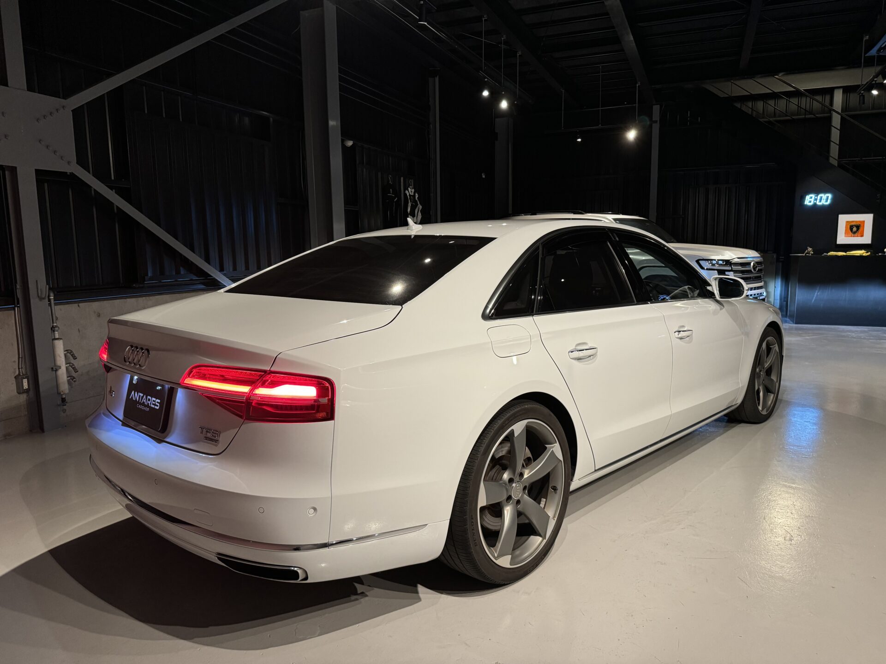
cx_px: 443
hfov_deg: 71.6
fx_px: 614
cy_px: 332
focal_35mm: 24
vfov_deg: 56.8
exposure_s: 1/60
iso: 320
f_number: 1.78
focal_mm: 6.76
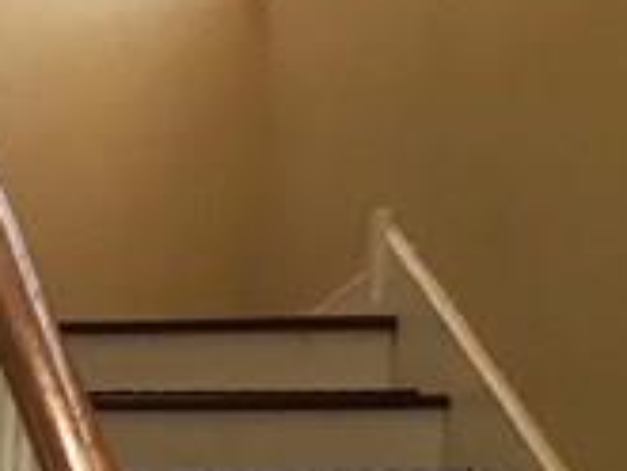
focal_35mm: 180
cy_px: 1288
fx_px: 3263
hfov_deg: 9.9
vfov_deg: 7.5
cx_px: -749
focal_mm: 4.15
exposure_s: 1/30
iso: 50
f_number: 2.2
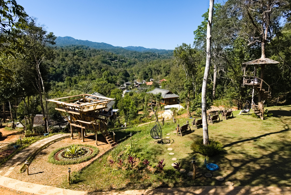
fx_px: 194
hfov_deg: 73.7
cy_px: 98
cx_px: 146
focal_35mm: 24
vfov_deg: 53.2
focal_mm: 8.8
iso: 125
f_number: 5.6
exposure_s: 1/320
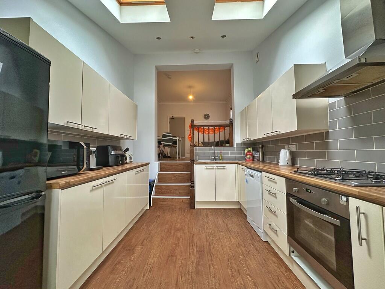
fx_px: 156
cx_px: 192
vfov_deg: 85.7
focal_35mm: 14
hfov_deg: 102.1
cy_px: 144
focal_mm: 2.22
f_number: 2.2
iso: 200
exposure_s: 1/100
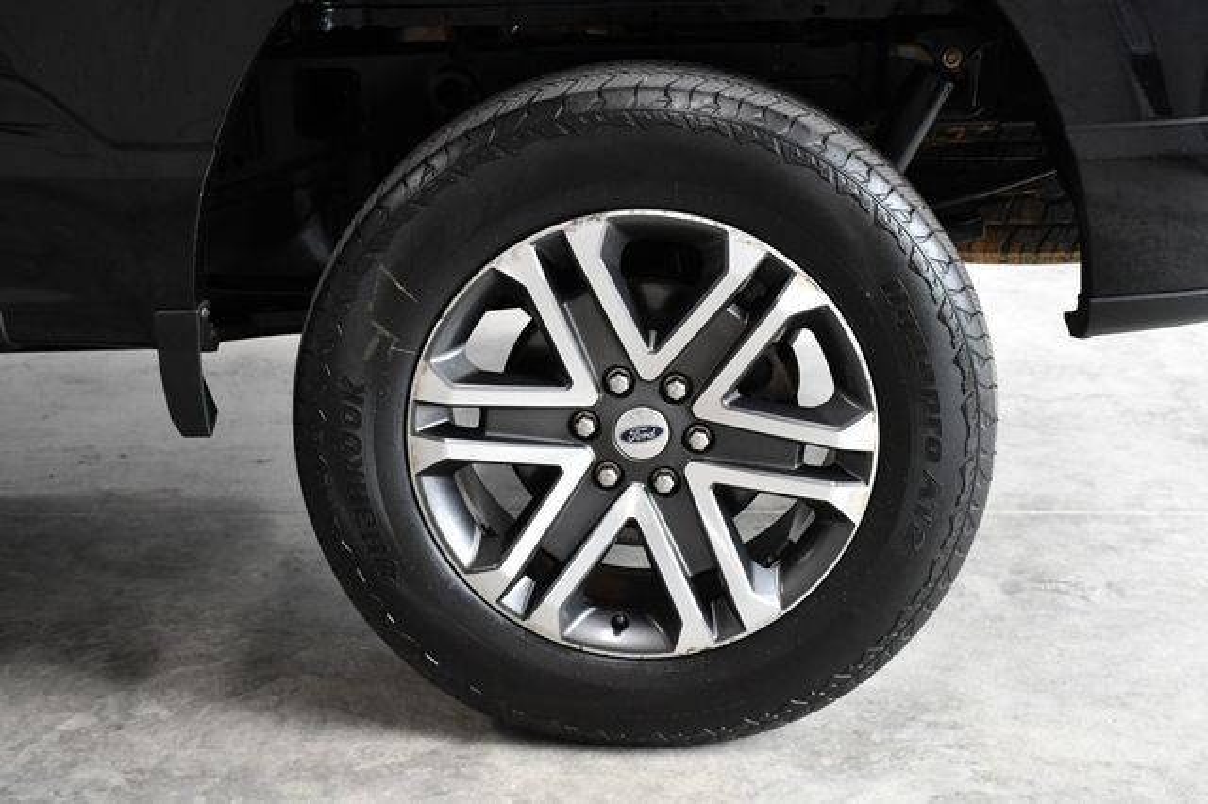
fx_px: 1744
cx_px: 604
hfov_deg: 38.2
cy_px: 402
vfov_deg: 26.0
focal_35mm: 52
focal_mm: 35
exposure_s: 1/320
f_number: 9
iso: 2500
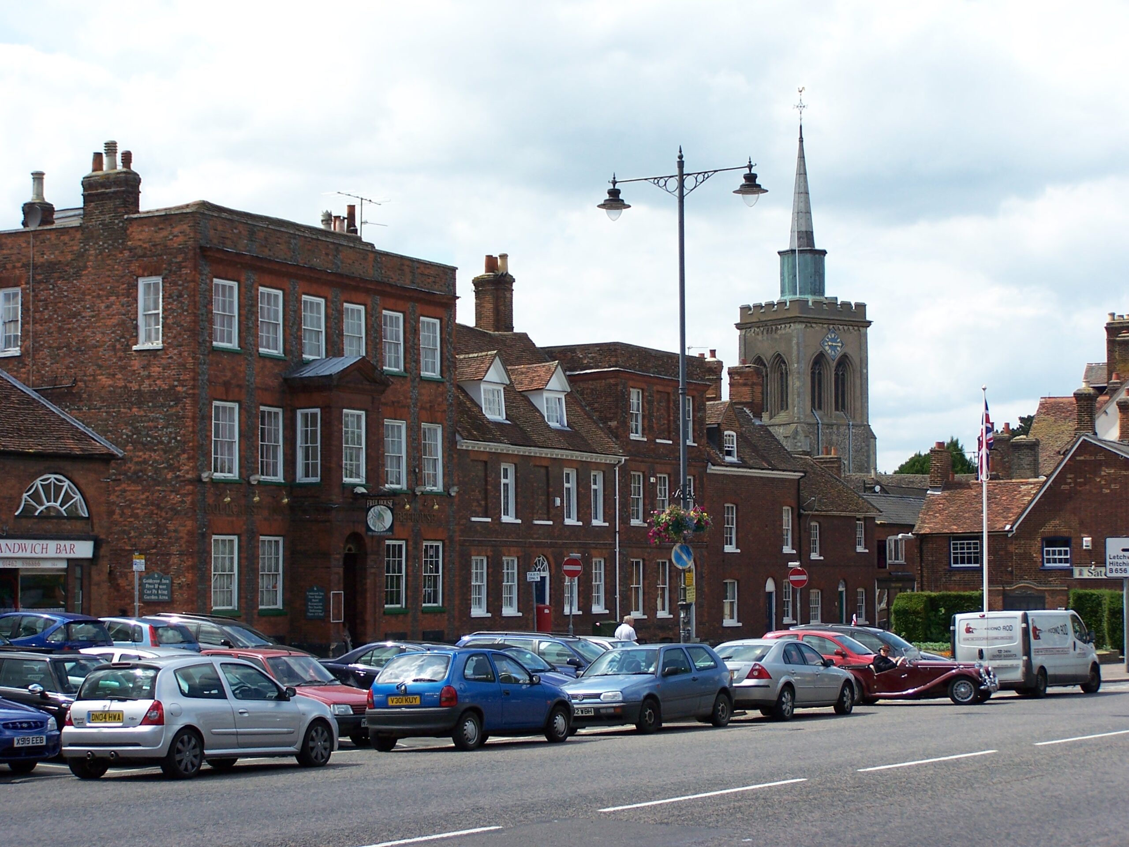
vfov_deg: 21.3
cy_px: 424
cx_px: 564
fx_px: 2250
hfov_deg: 28.2
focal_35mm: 69
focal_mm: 11.5
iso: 80
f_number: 3.2
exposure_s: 1/1000
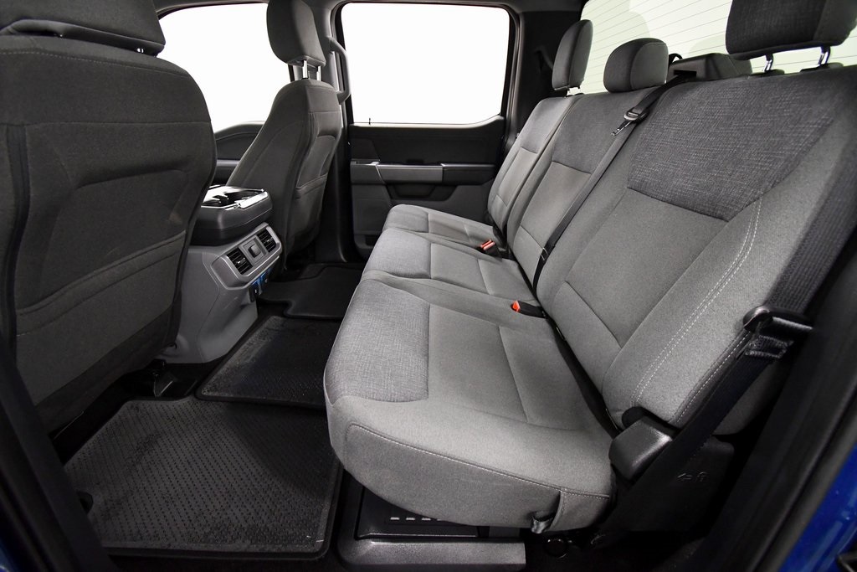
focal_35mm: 15
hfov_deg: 100.4
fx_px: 357
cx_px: 428
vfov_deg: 77.3
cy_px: 286
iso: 3200
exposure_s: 1/125
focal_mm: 10
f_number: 4.5
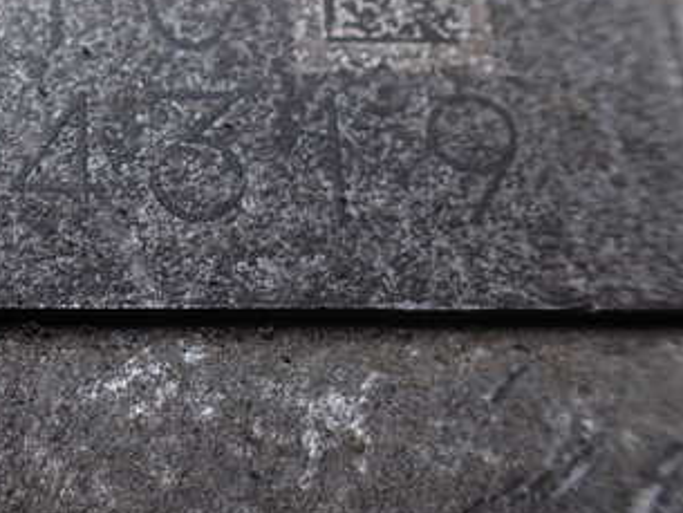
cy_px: 96
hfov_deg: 31.2
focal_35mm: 59
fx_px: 1165
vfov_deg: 24.4
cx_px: 67
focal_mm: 5.4
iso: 100
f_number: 2.3
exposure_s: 1/125
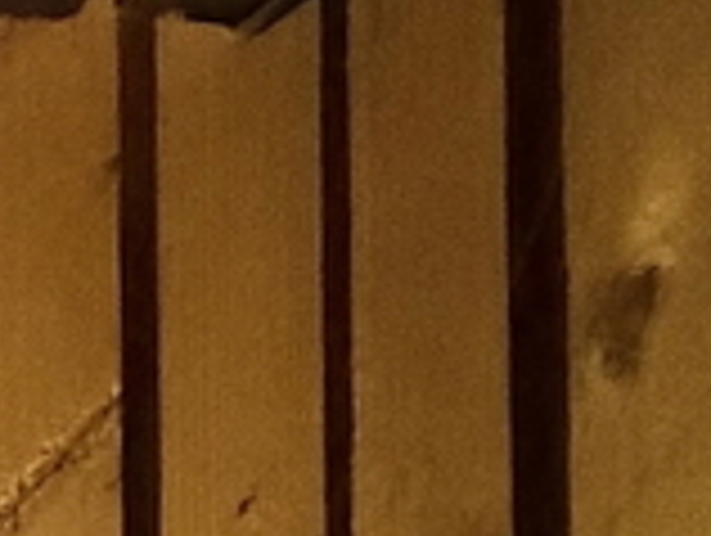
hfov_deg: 9.4
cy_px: 1982
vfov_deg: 8.7
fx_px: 2181
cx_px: -1818
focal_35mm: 106
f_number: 2.2
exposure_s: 1/33
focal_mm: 2.22
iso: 1250
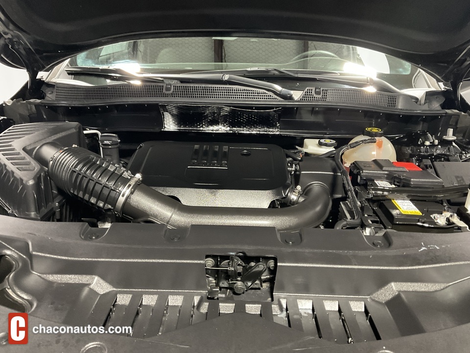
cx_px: 235
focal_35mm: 29
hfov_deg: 61.7
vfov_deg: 48.2
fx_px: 394
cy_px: 176
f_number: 1.8
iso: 250
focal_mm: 3
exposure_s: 1/30
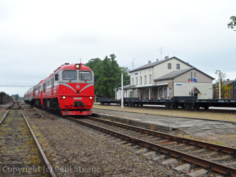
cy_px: 88
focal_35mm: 44
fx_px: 300
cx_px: 118
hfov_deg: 42.9
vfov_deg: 32.9
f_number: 3.9
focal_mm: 8
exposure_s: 1/250
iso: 80
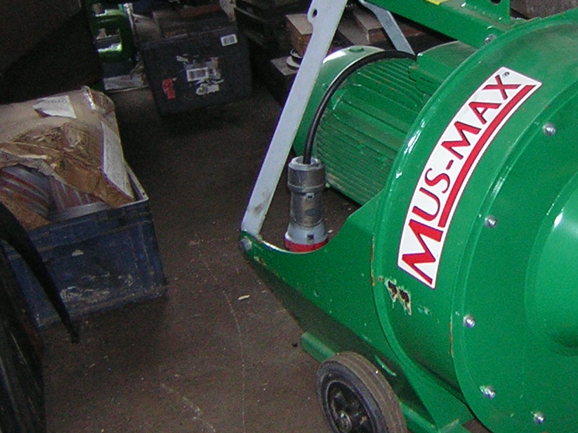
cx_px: 541
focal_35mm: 70
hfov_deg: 26.7
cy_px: 143
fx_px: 1169
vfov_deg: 20.9
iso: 112
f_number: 2.6
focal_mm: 4.7
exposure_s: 1/60.1
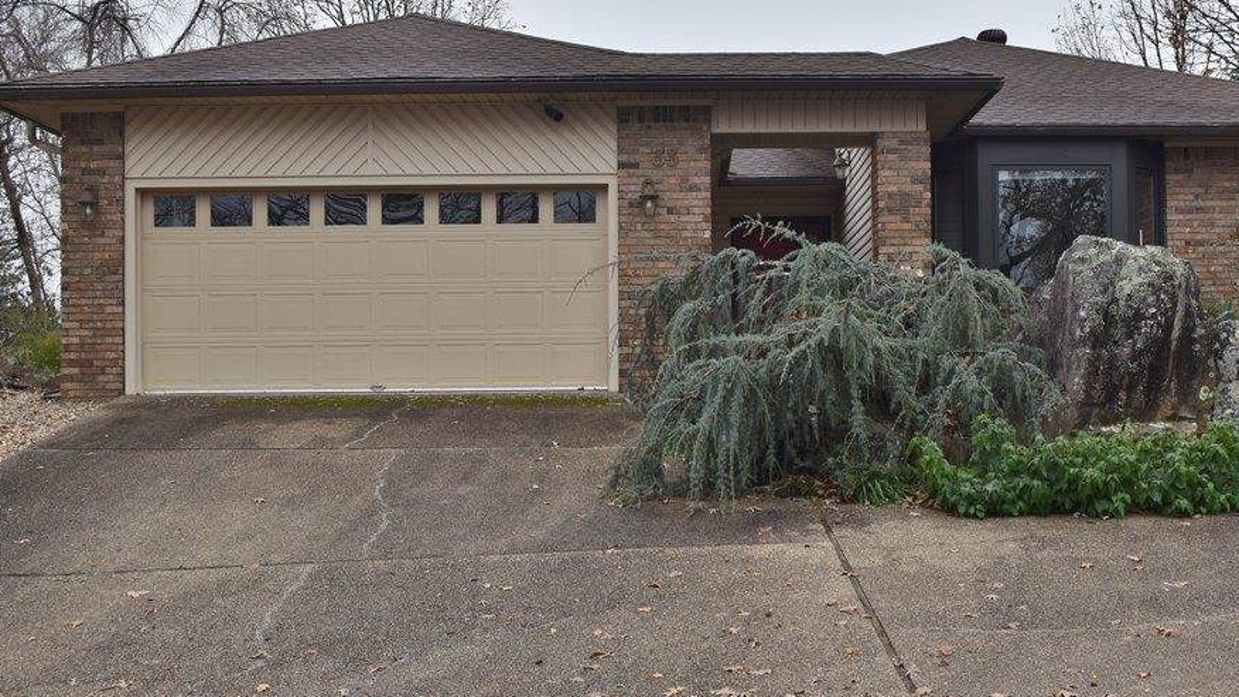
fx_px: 1630
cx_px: 706
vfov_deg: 24.1
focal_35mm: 50
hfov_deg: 41.5
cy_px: 380
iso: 100
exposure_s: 1/200
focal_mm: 27
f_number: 5.6
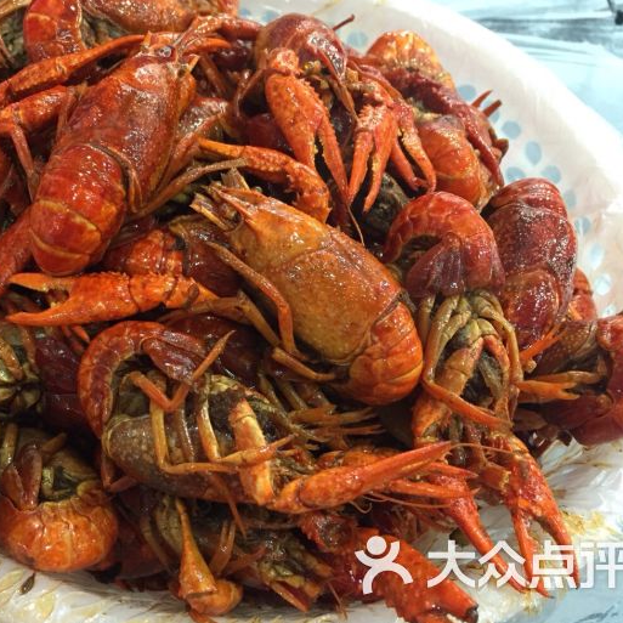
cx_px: 234
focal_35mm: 35
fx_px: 713
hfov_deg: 46.8
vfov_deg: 47.2
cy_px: 309
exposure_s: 1/30
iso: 200
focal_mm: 4.15
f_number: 2.2
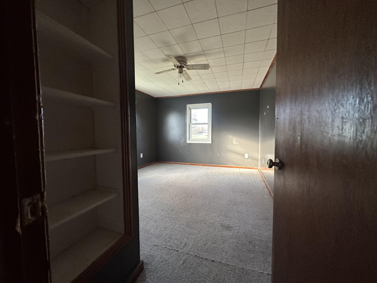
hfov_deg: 102.1
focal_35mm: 14
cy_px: 142
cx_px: 188
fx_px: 152
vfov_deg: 85.7
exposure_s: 1/81
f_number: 2.2
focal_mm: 2.22
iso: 320
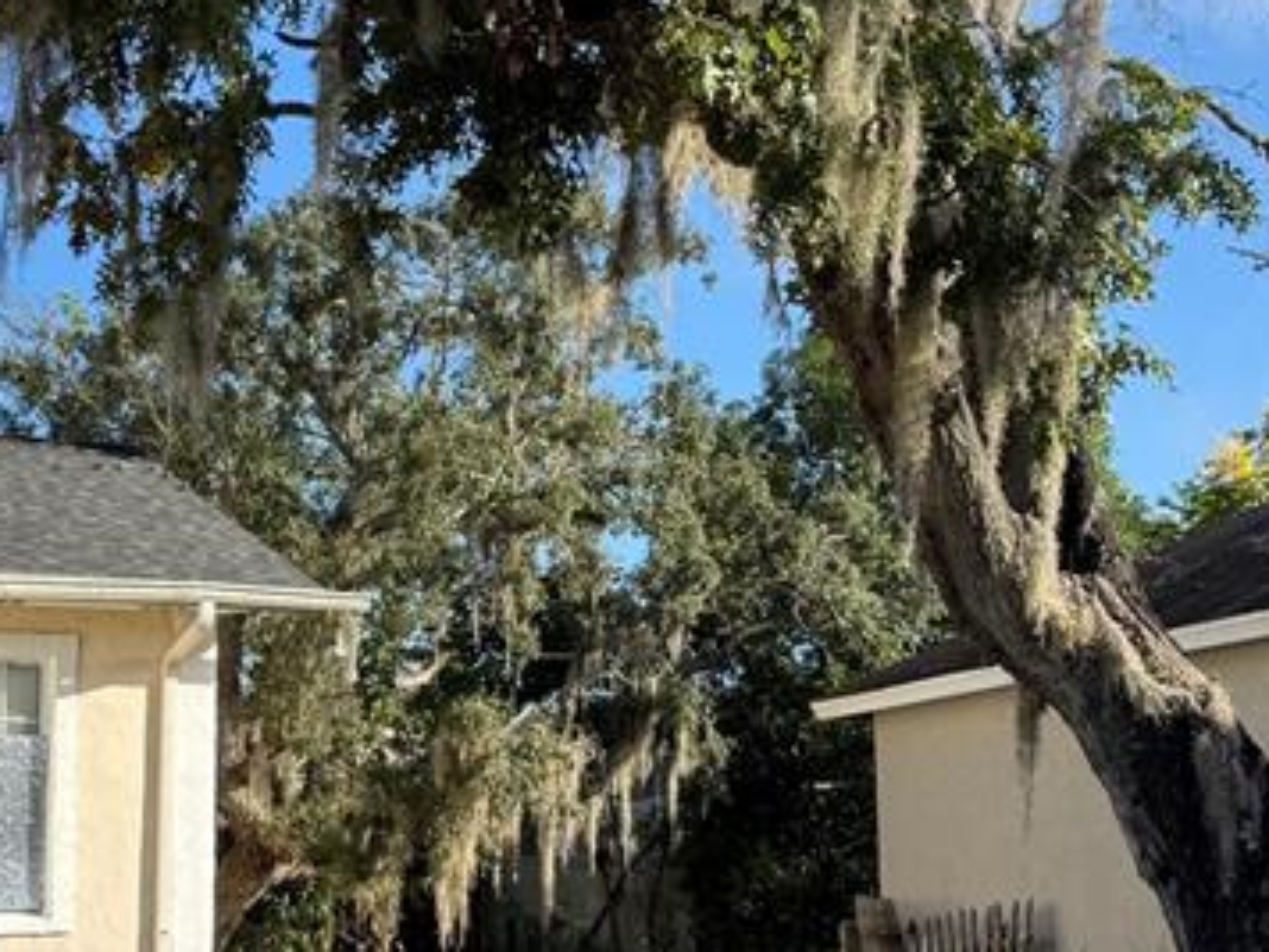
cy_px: 478
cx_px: 549
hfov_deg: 28.1
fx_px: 2529
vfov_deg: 21.3
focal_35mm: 69
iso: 80
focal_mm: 6.76
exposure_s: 1/2506
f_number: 1.78
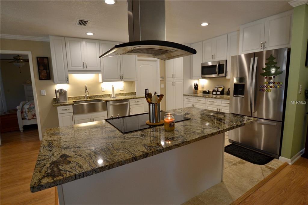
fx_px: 148
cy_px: 102
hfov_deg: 92.5
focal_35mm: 17
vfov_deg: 69.6
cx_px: 154
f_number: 3.5
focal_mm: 11.5
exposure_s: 1/60
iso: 450
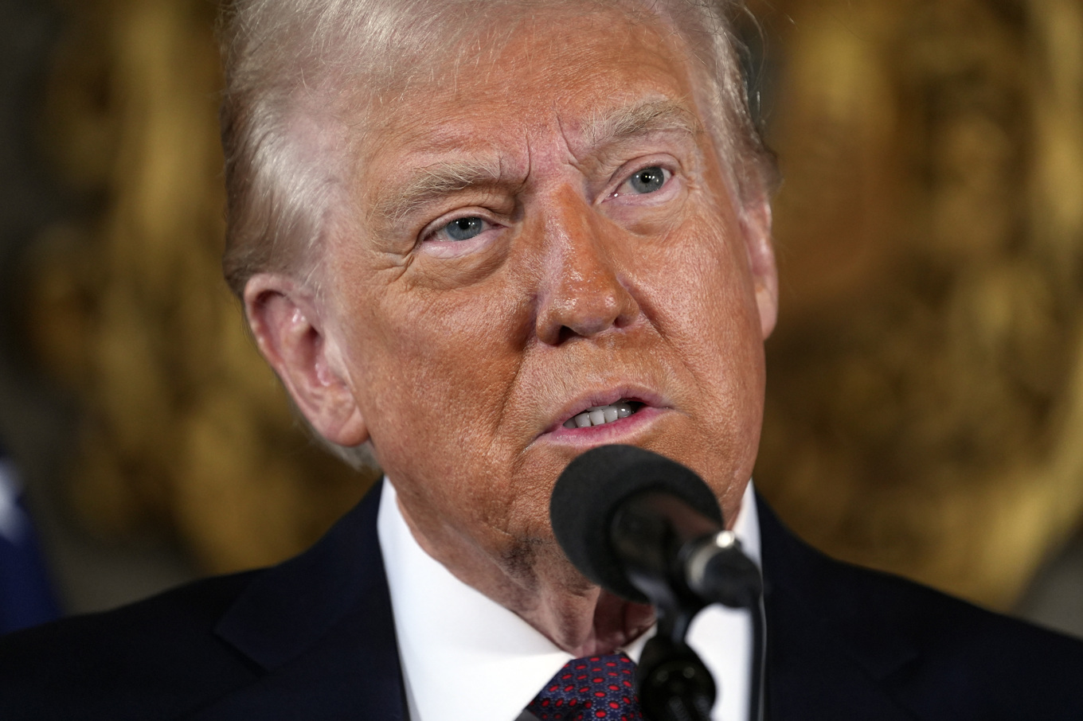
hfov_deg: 6.5
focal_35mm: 318
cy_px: 360
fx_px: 9564
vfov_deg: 4.3
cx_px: 542
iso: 2000
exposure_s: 1/320
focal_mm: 318
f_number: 5.6
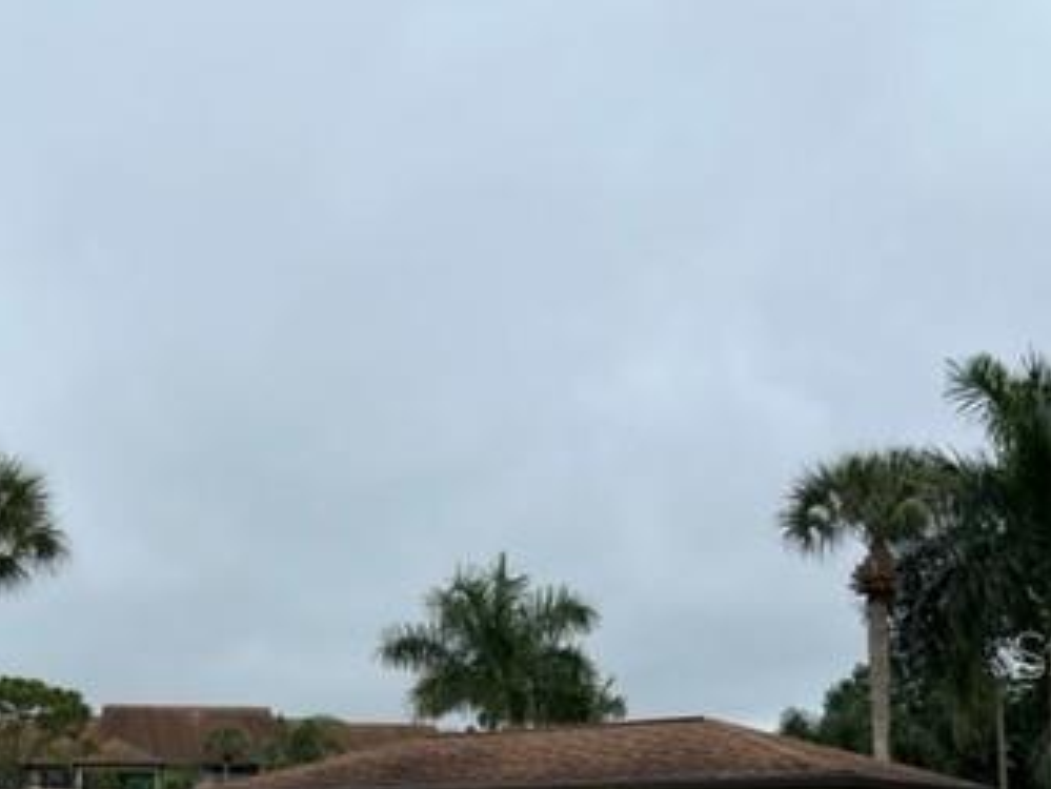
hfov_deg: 37.5
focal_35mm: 50
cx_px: 300
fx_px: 1519
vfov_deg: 28.4
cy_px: 653
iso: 50
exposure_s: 1/2123
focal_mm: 5.7
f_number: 1.5
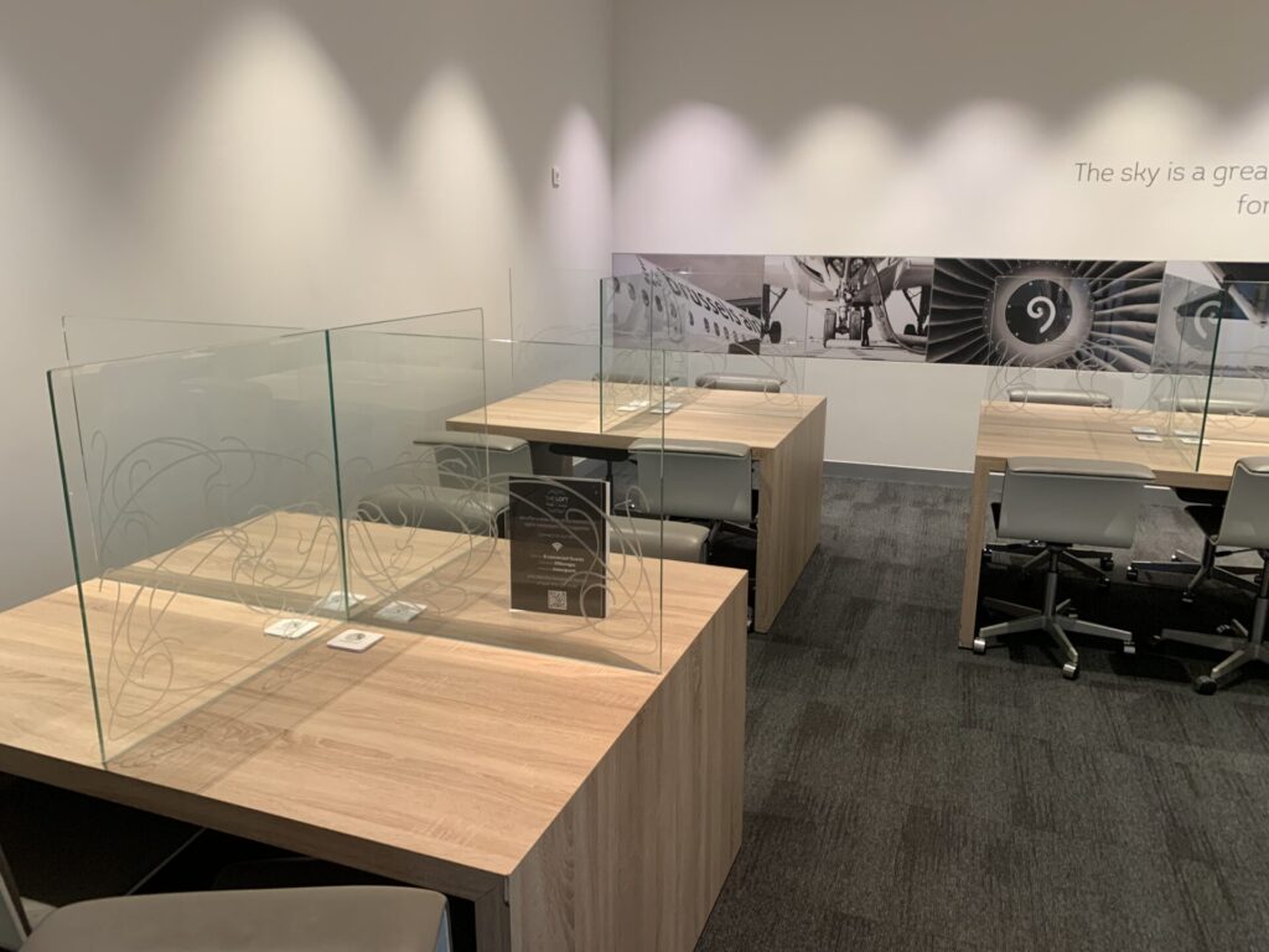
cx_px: 634
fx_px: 953
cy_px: 476
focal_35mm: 26
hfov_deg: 67.3
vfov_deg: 53.1
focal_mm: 4.25
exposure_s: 1/60
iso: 160
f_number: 1.8
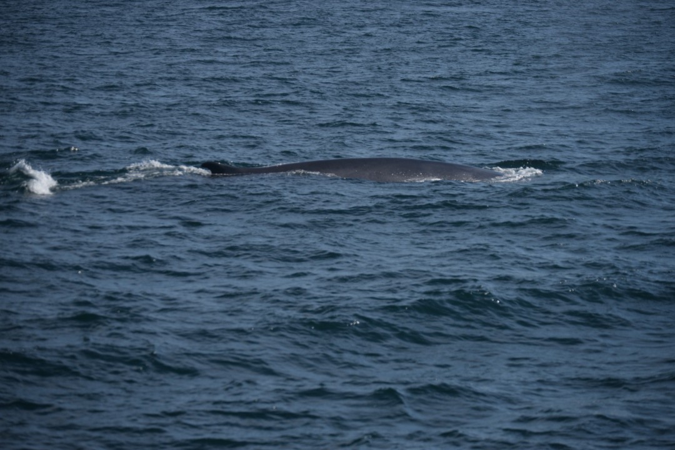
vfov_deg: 9.1
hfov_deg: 13.7
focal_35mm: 150
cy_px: 225
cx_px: 338
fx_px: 2812
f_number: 4.8
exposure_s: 1/4000
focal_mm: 100
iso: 200
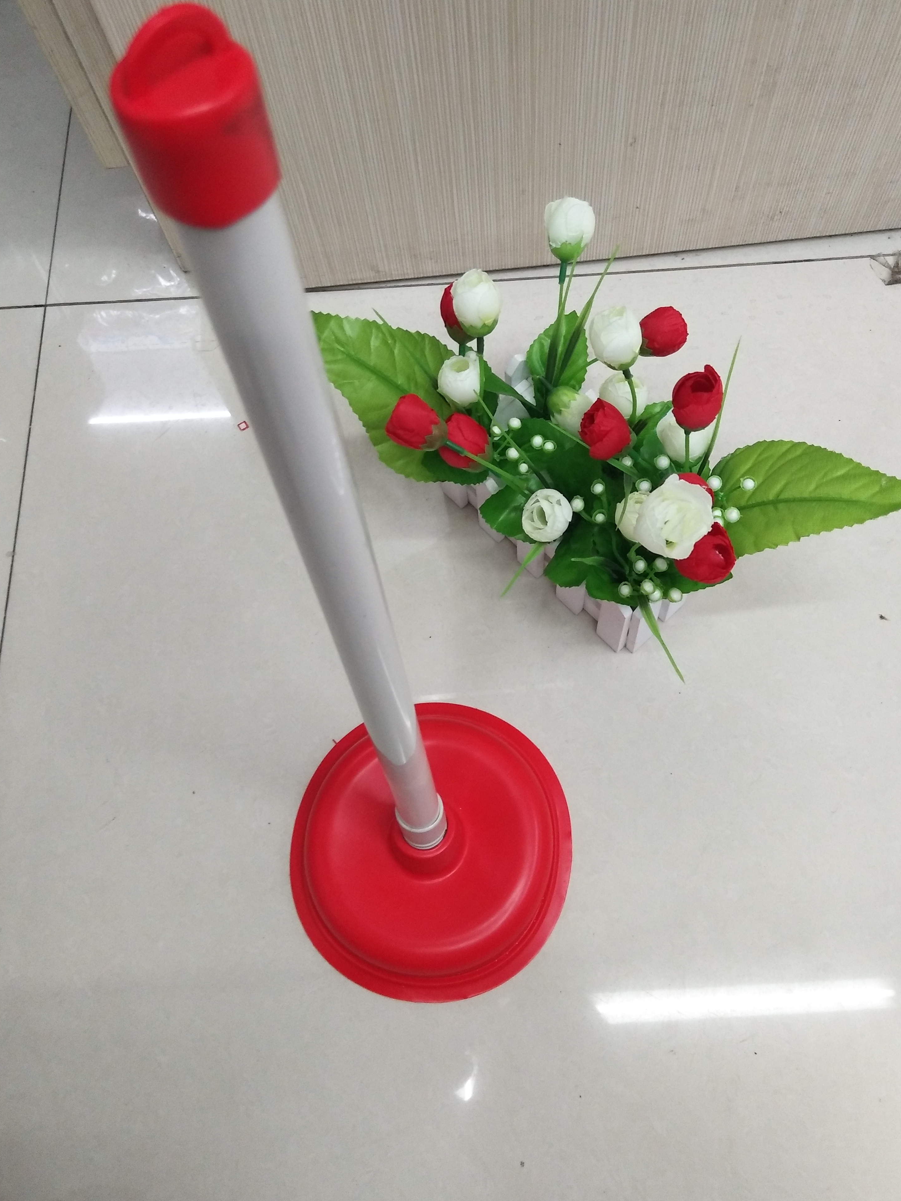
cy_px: 559
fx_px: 1076
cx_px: 489
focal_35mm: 31
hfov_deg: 45.4
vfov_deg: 58.3
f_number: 2
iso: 200
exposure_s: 1/33.3
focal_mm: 3.88
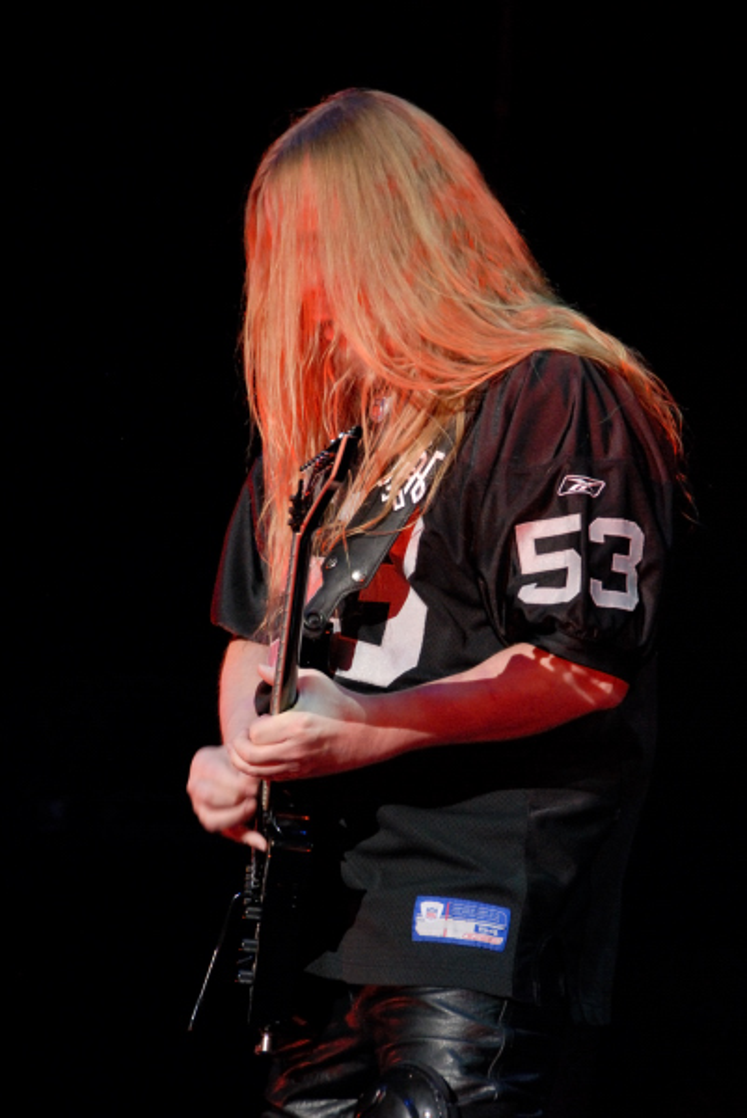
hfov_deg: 6.8
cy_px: 559
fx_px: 6291
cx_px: 374
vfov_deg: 10.2
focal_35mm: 202
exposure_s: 1/80
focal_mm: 135
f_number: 6.3
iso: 1000
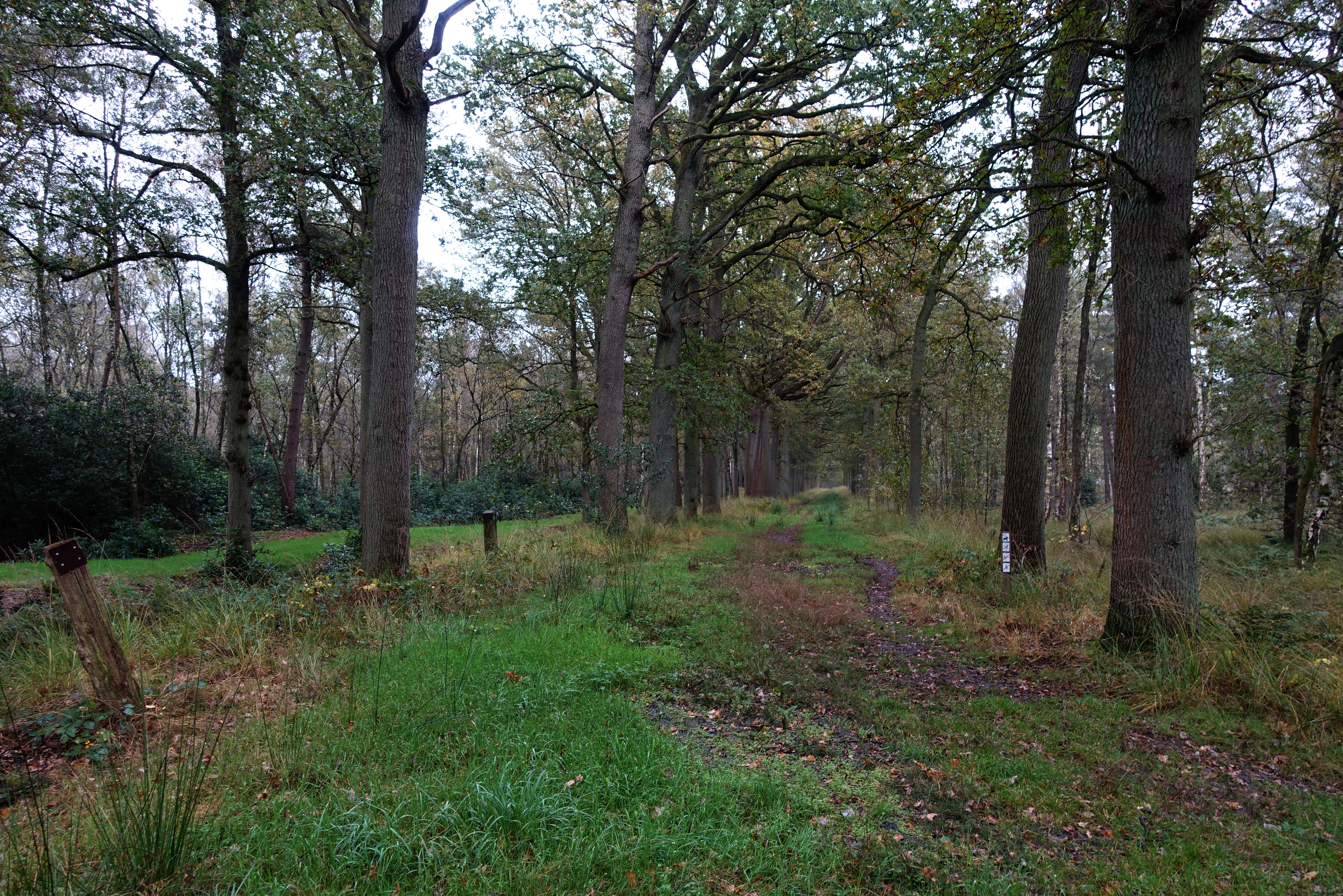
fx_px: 895
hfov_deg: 73.7
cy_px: 448
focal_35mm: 24
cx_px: 672
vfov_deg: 53.1
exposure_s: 1/30
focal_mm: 8.8
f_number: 2.8
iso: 125
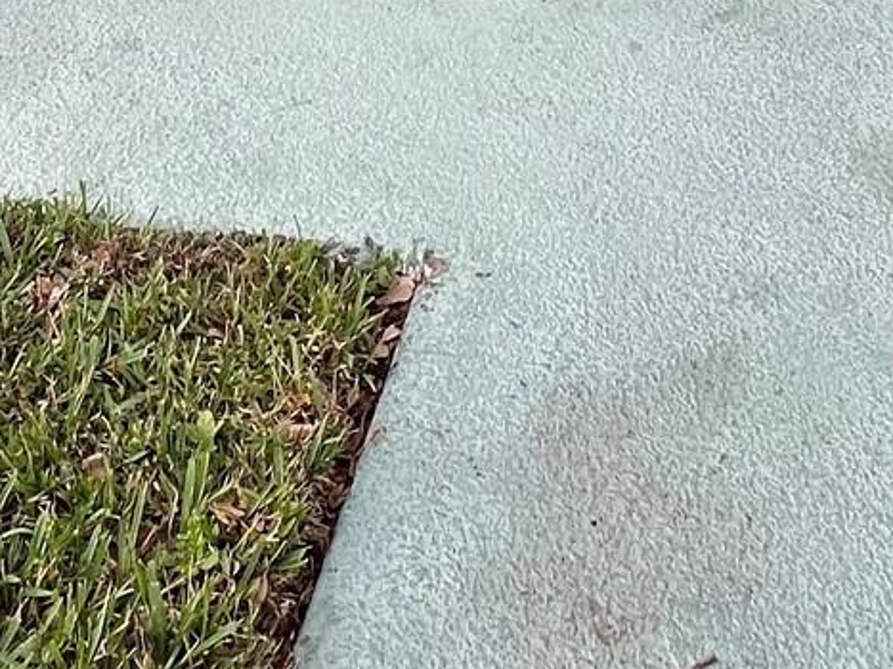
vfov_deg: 16.6
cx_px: 421
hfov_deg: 33.8
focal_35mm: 57
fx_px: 1470
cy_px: -788
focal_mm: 1.57
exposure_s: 1/163
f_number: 1.8
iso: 32
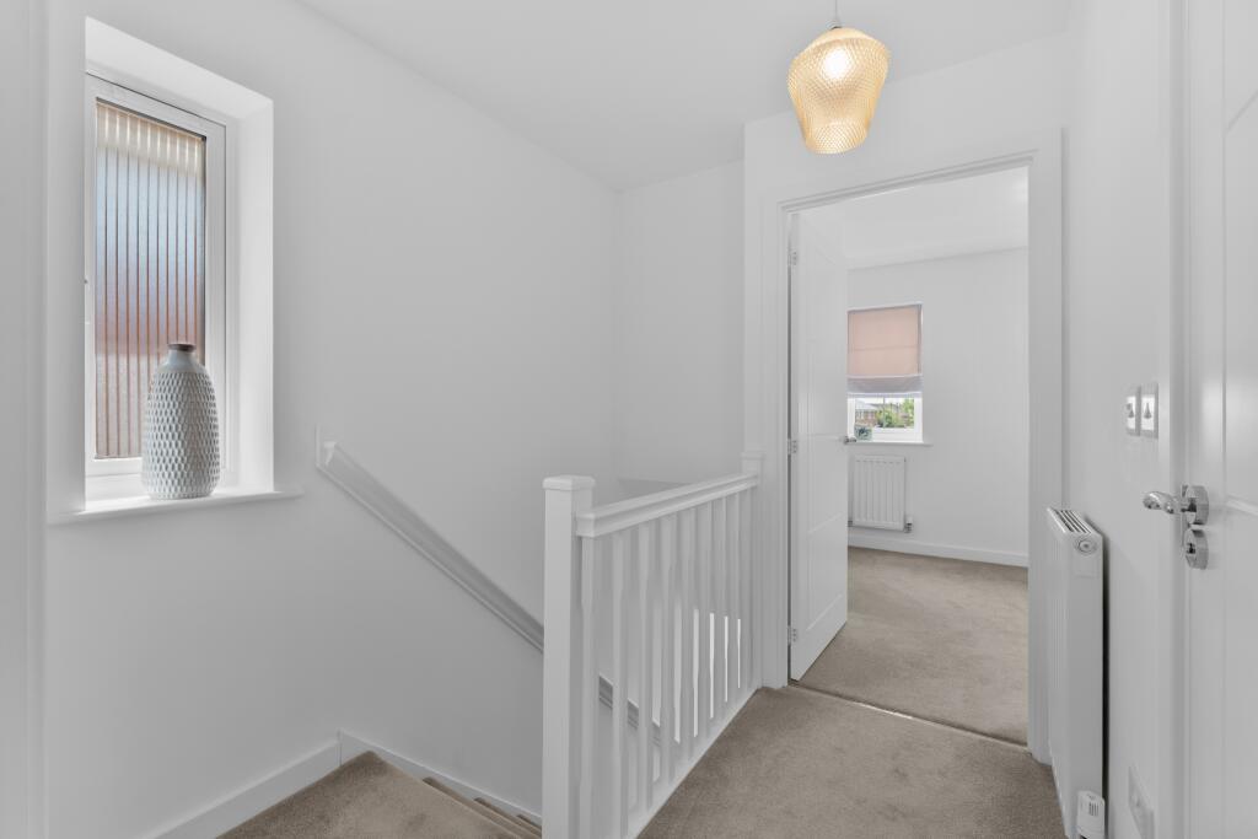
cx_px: 629
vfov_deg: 73.8
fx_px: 559
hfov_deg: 96.7
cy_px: 420
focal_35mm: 16
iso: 400
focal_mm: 15
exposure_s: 1/13
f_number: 8
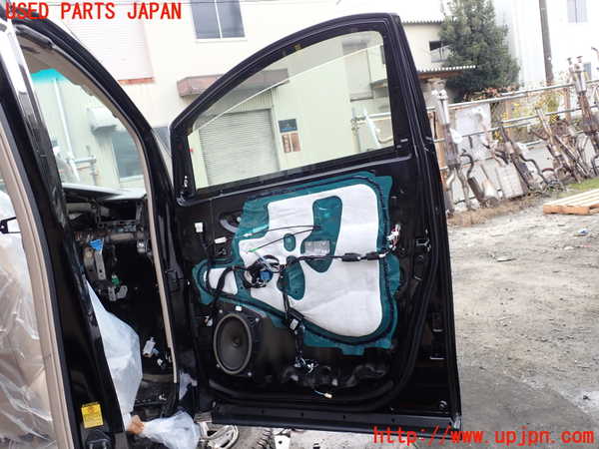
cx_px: 300
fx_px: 519
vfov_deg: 46.8
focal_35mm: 30
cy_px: 224
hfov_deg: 60.0
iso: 100
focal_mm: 5.4
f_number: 3.2
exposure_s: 1/100
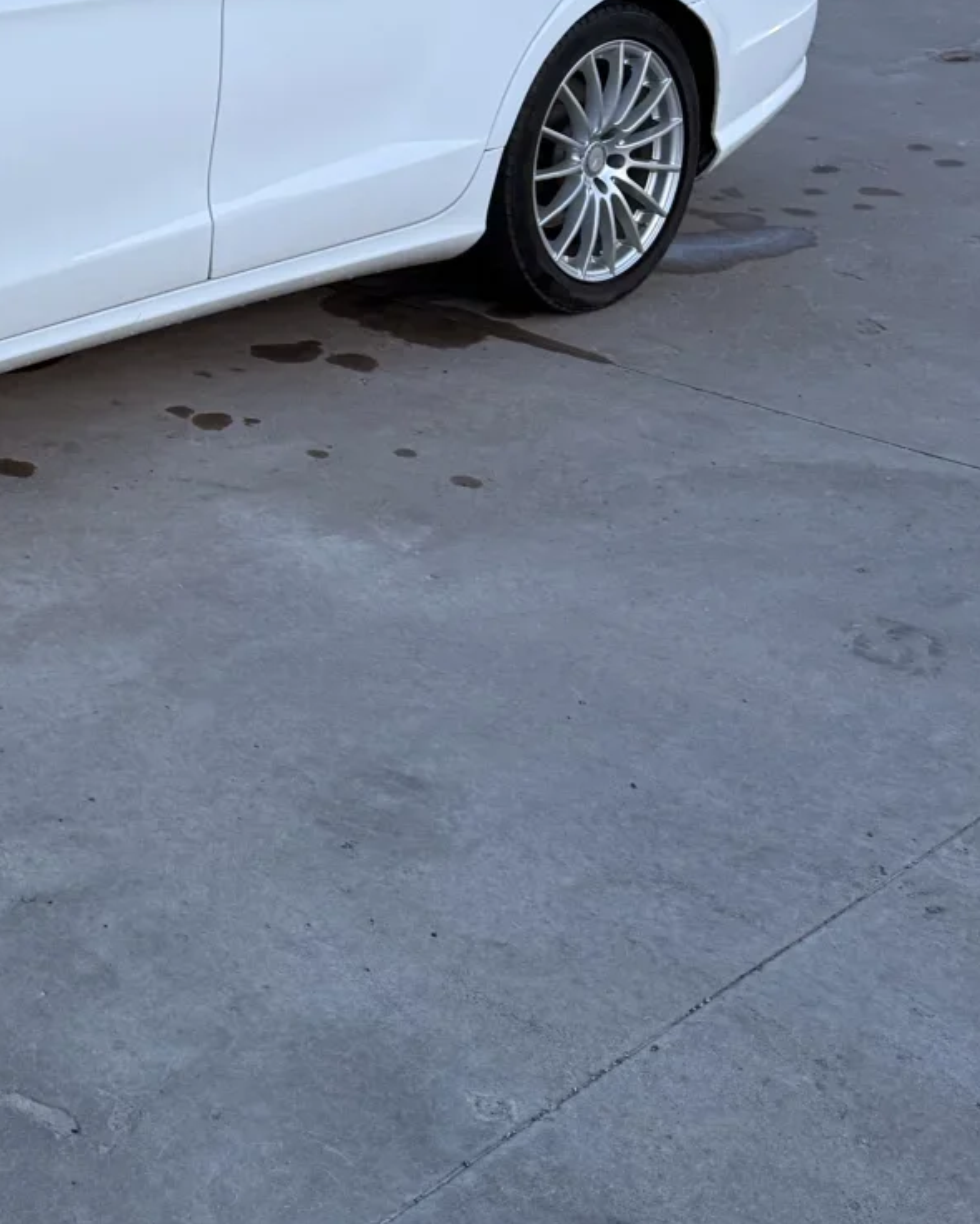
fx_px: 2211
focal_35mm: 61
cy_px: 71
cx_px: -294
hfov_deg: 22.4
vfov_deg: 29.4
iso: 200
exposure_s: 1/100
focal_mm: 6.76
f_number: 1.78
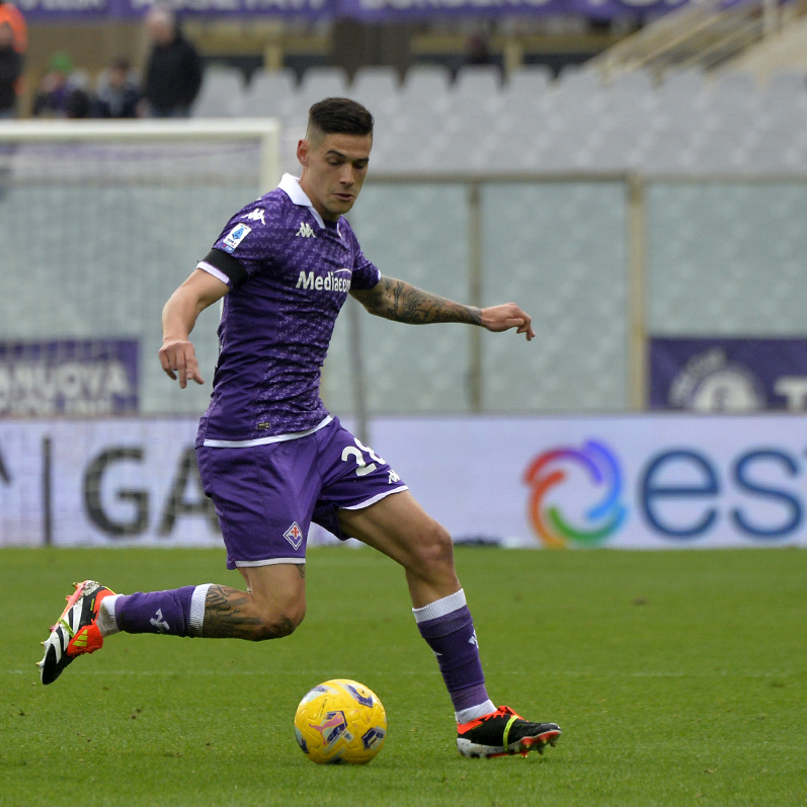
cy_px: 404
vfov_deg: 3.6
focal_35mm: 486
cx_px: 321
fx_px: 12819
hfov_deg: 3.6
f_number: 8
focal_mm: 380
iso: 1600
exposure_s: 1/1250
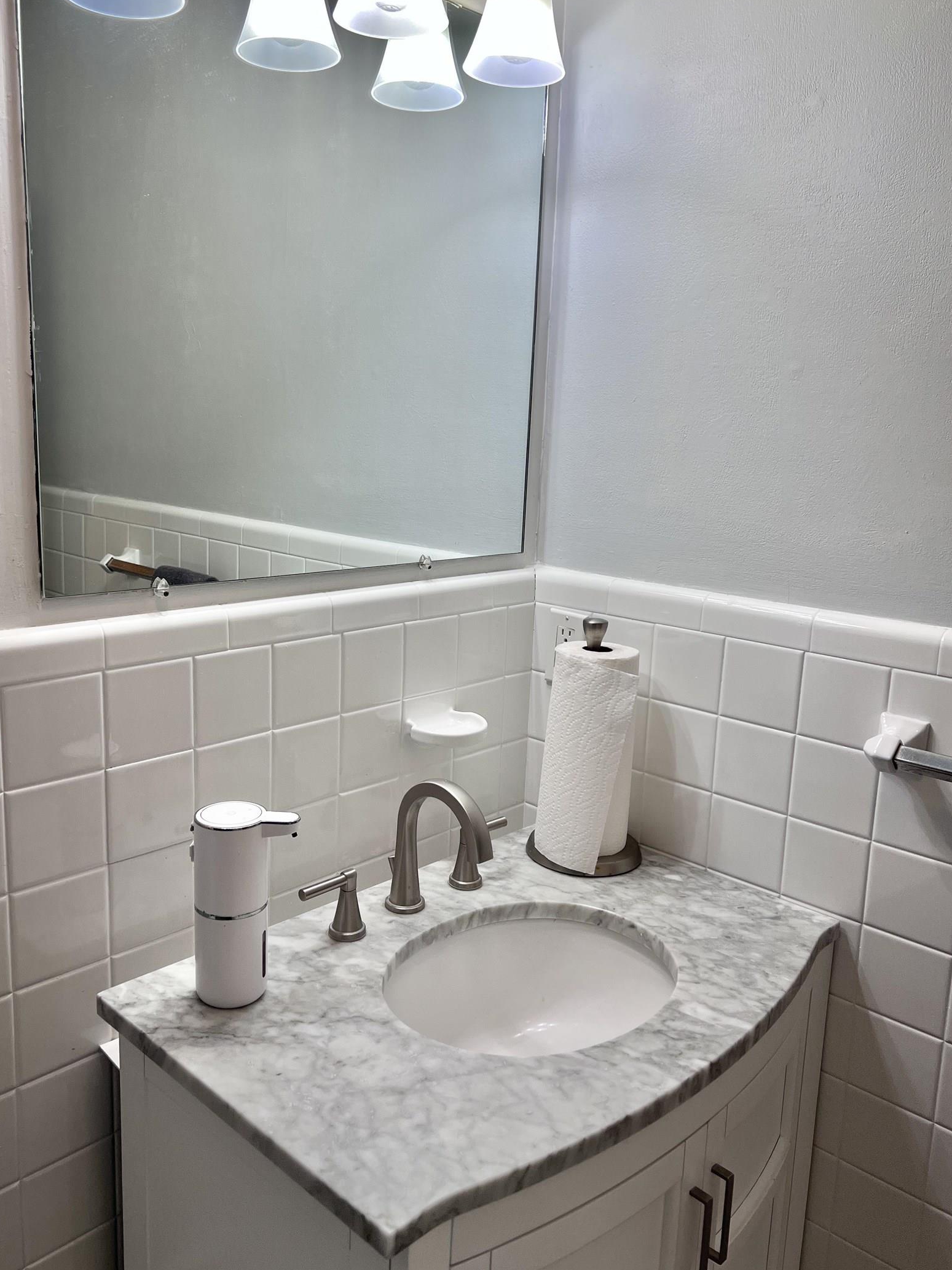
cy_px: 605
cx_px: 449
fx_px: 1064
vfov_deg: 61.6
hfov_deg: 48.2
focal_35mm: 29
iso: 40
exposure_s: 1/221
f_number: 1.5
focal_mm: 5.7
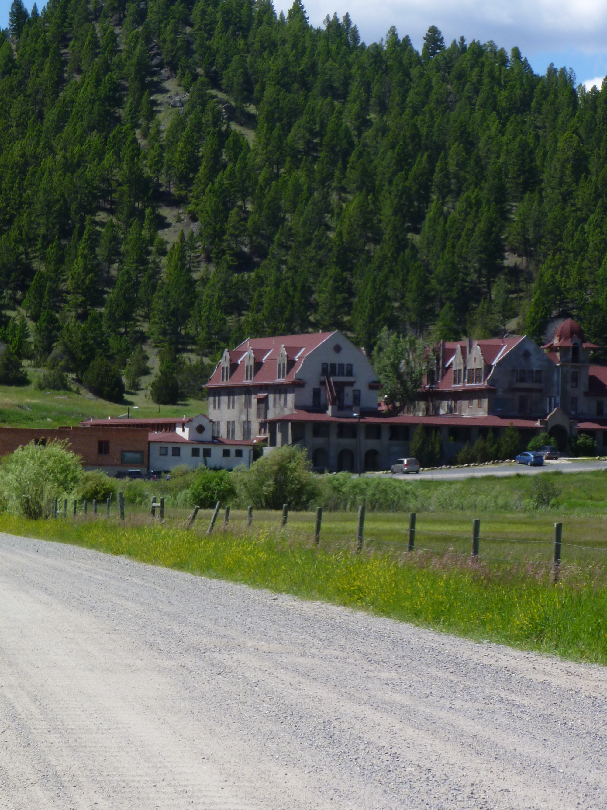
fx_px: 3414
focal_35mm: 146
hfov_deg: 10.2
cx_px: 387
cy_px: 331
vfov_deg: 13.5
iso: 80
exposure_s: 1/400
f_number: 4.6
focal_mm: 16.1
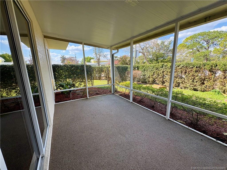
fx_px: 92
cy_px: 85
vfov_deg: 85.7
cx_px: 114
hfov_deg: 102.1
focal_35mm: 14
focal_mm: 2.22
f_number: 2.2
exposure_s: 1/428
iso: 64
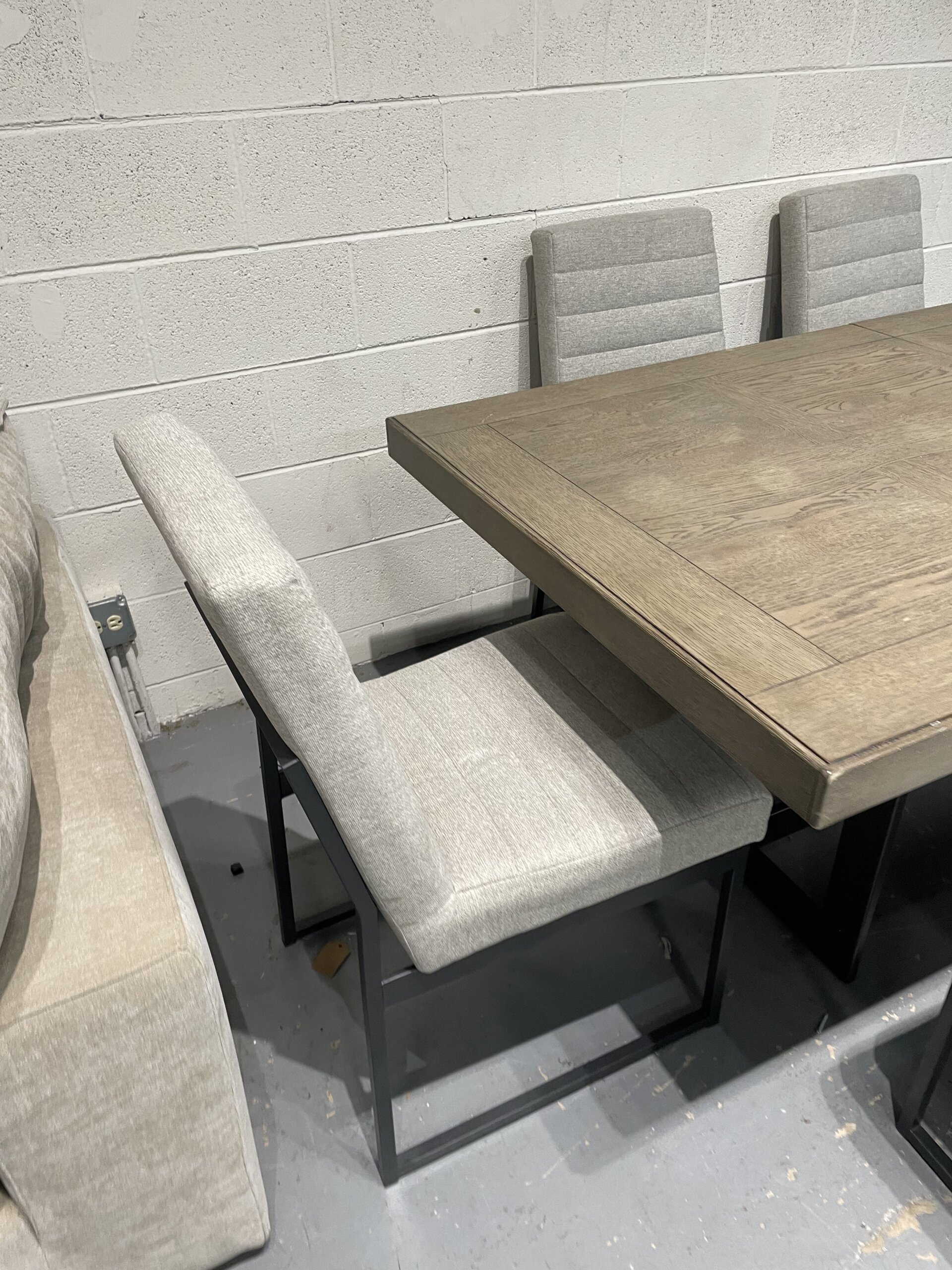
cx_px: 476
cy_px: 635
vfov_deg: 67.3
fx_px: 953
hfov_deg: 53.1
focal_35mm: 26
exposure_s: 1/60
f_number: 1.6
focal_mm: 4.2
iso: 100
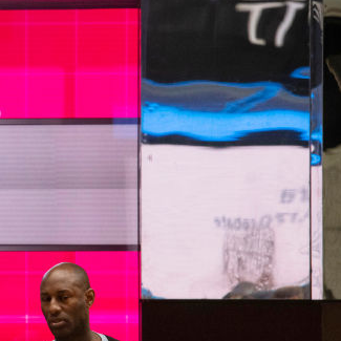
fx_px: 5071
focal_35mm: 455
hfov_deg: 3.8
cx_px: -185
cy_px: 203
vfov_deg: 3.9
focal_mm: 170
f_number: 7.1
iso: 1600
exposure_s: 1/400
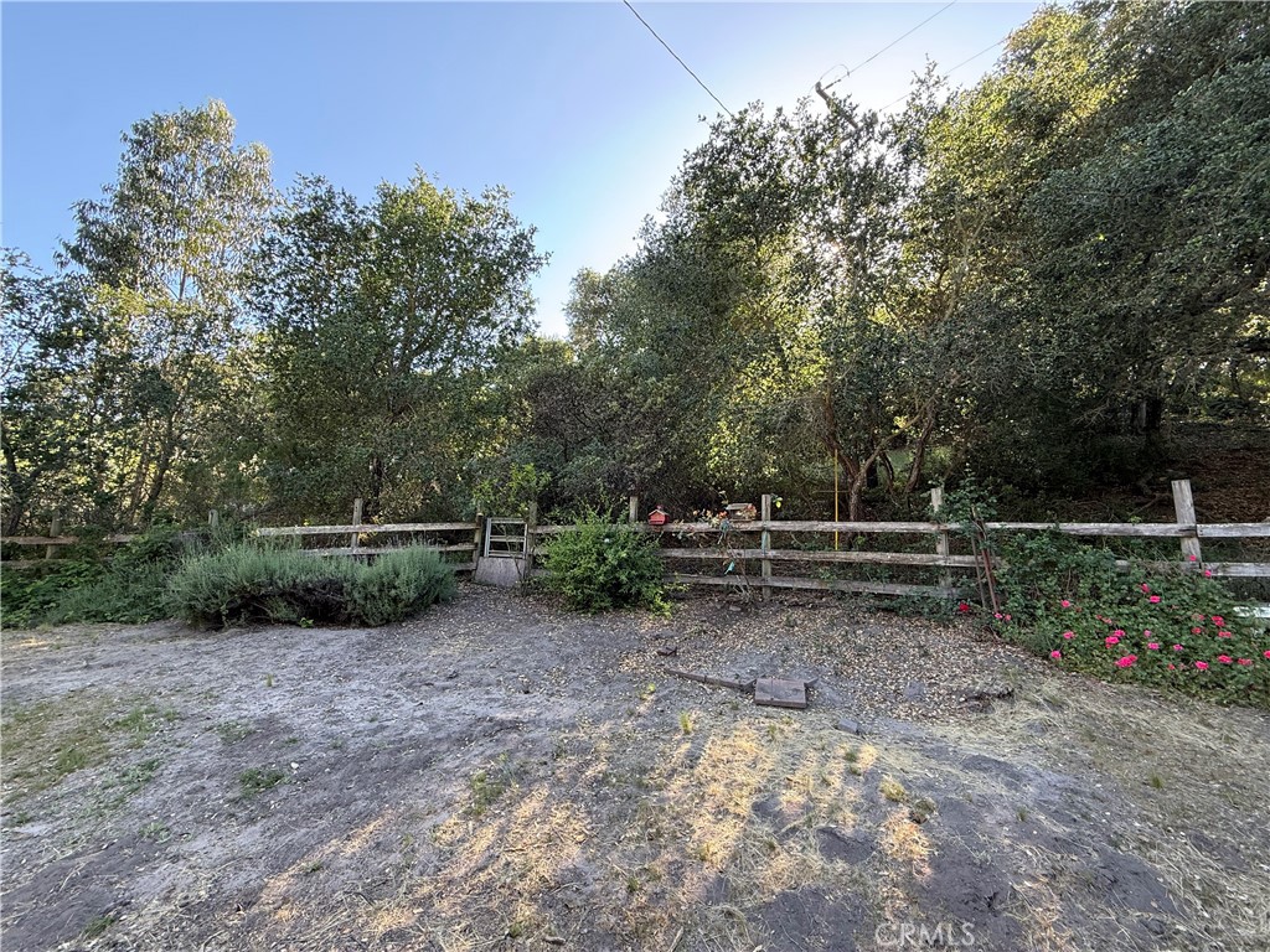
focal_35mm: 14
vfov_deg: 85.7
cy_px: 476
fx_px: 514
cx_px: 635
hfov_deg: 102.1
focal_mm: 2.22
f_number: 2.2
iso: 64
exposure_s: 1/99
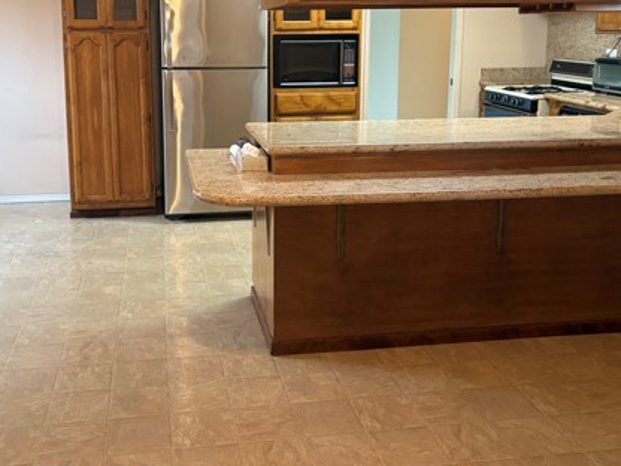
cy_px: 143
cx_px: 269
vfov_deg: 35.5
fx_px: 718
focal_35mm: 40
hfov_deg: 46.7
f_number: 1.6
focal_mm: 5.96
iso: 250
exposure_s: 1/60
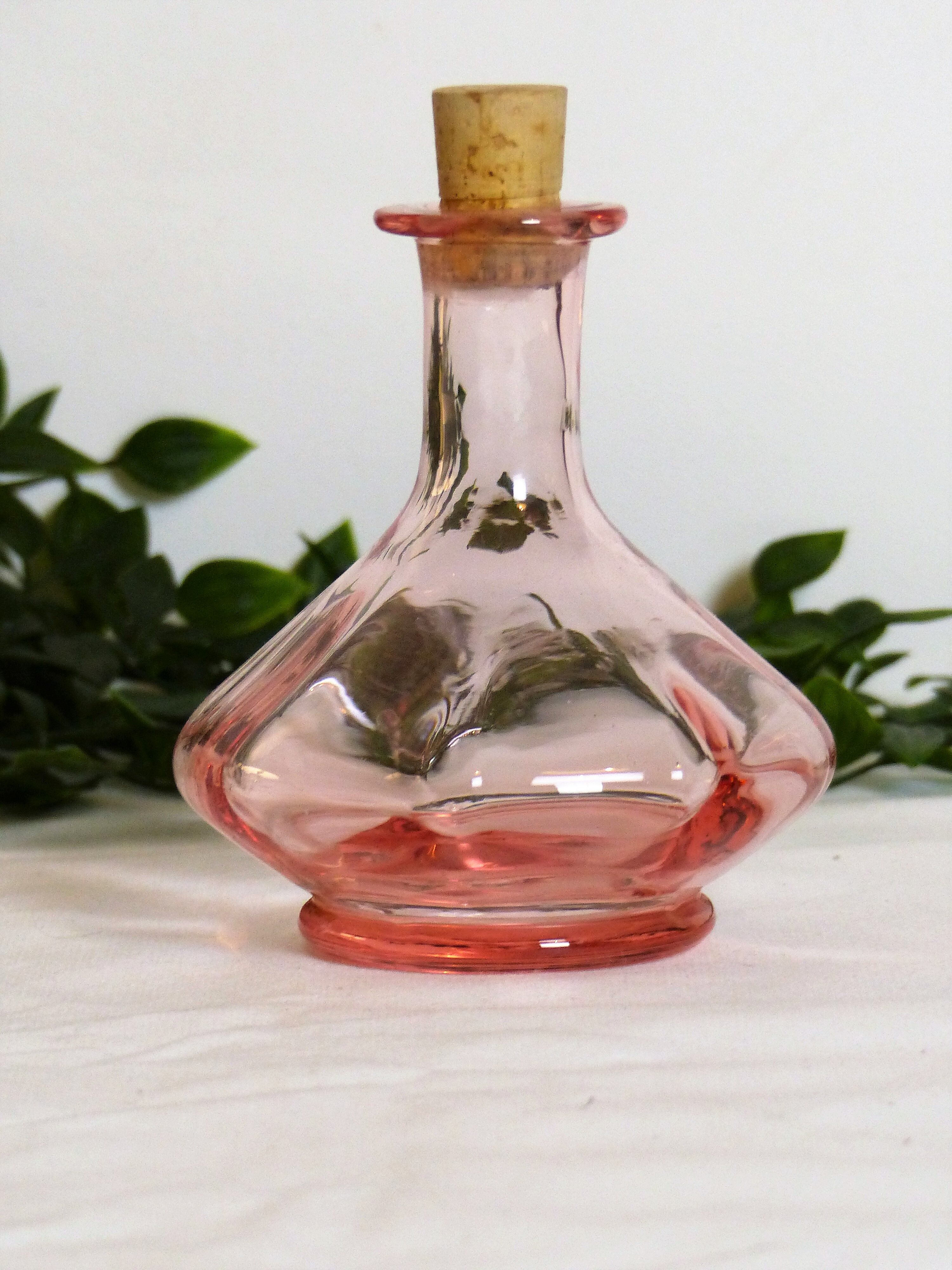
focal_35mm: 205
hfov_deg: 7.2
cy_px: 635
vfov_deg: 9.7
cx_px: 476
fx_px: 7517
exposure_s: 1/80
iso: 320
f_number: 2.8
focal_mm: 33.5
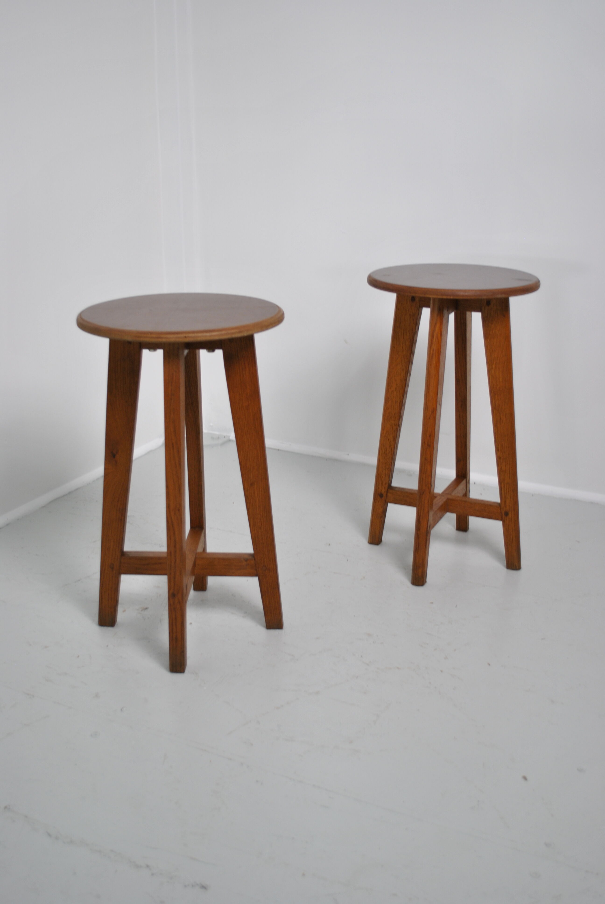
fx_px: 1056
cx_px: 302
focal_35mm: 42
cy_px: 452
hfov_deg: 32.0
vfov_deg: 46.3
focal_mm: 28
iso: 200
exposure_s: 1/30
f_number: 4.5
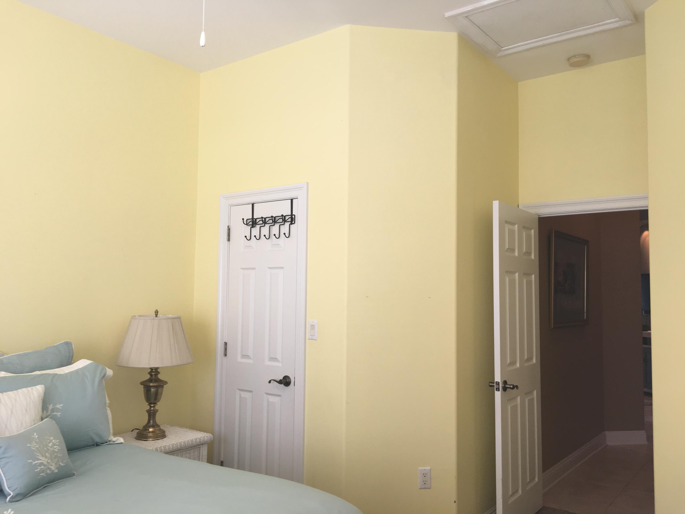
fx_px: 574
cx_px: 342
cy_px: 257
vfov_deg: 48.2
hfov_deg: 61.7
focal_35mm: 29
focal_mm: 4.15
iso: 25
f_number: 2.2
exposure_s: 1/60
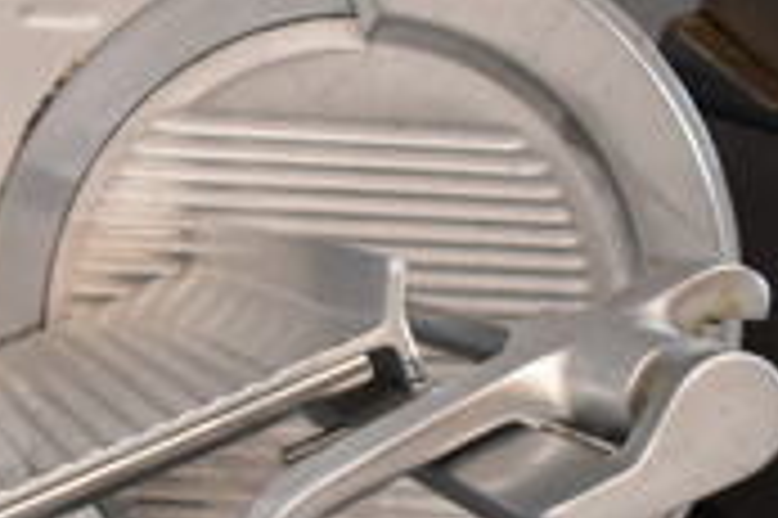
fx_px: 2289
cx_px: 4
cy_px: 626
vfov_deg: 12.6
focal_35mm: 106
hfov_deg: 18.8
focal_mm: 20
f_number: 3.5
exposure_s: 1/125
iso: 1800
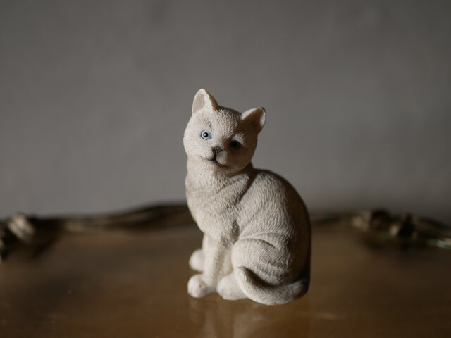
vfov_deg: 29.1
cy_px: 169
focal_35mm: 50
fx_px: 651
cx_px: 226
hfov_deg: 38.2
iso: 200
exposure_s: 1/60
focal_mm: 25
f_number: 1.7
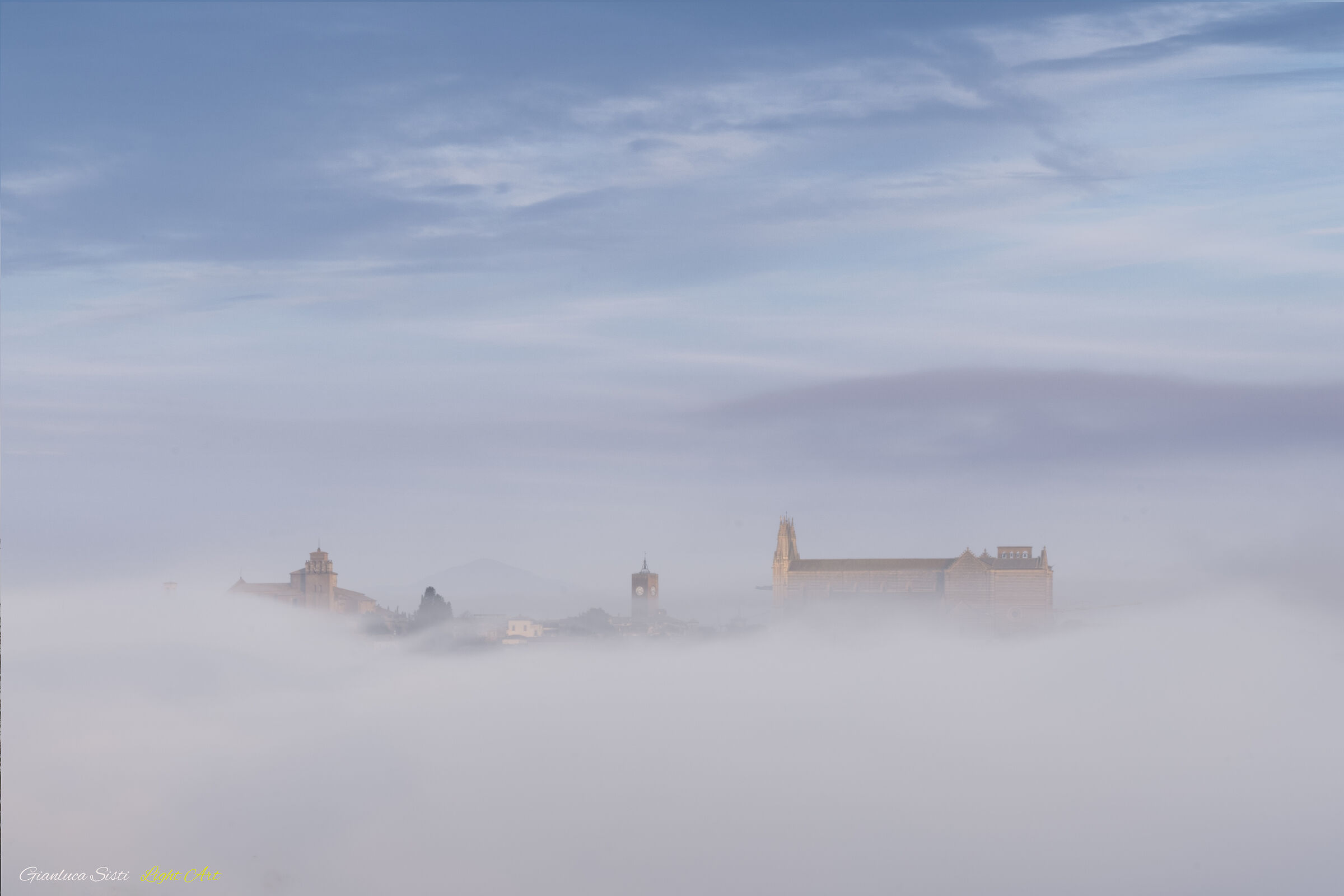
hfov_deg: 19.5
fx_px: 3920
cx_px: 672
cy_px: 448
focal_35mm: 105
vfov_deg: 13.0
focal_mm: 105
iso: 50
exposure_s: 1/4
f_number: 22
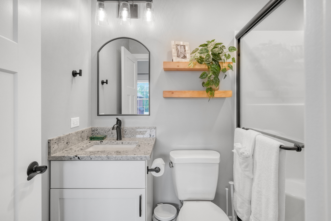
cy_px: 110
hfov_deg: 93.3
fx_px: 156
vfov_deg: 70.4
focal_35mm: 17
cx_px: 166
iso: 800
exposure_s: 1/8
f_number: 11
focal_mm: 11
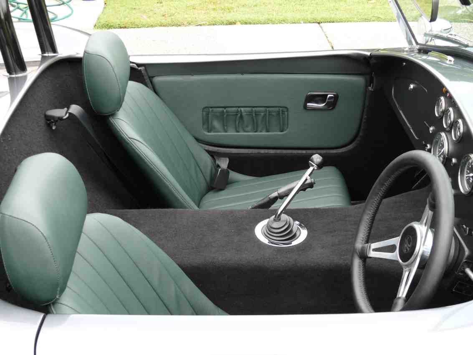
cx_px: 236
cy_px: 178
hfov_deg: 38.2
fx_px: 683
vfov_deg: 29.1
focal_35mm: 50
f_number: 3.6
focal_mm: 10.6
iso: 100
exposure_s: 1/100
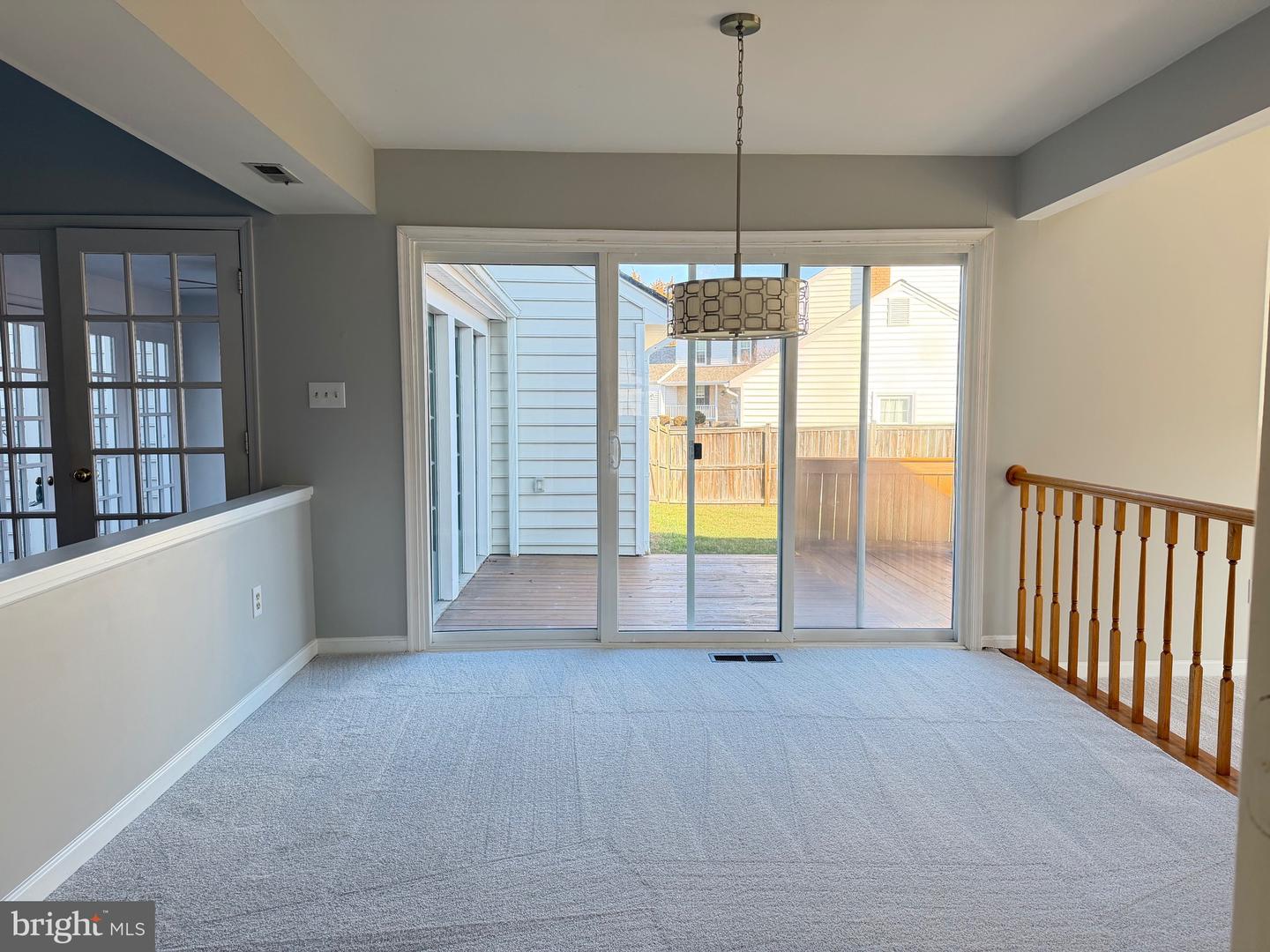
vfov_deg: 56.8
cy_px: 476
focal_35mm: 24
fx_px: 881
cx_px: 635
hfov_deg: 71.6
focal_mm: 6.76
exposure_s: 1/203
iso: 125
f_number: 1.78
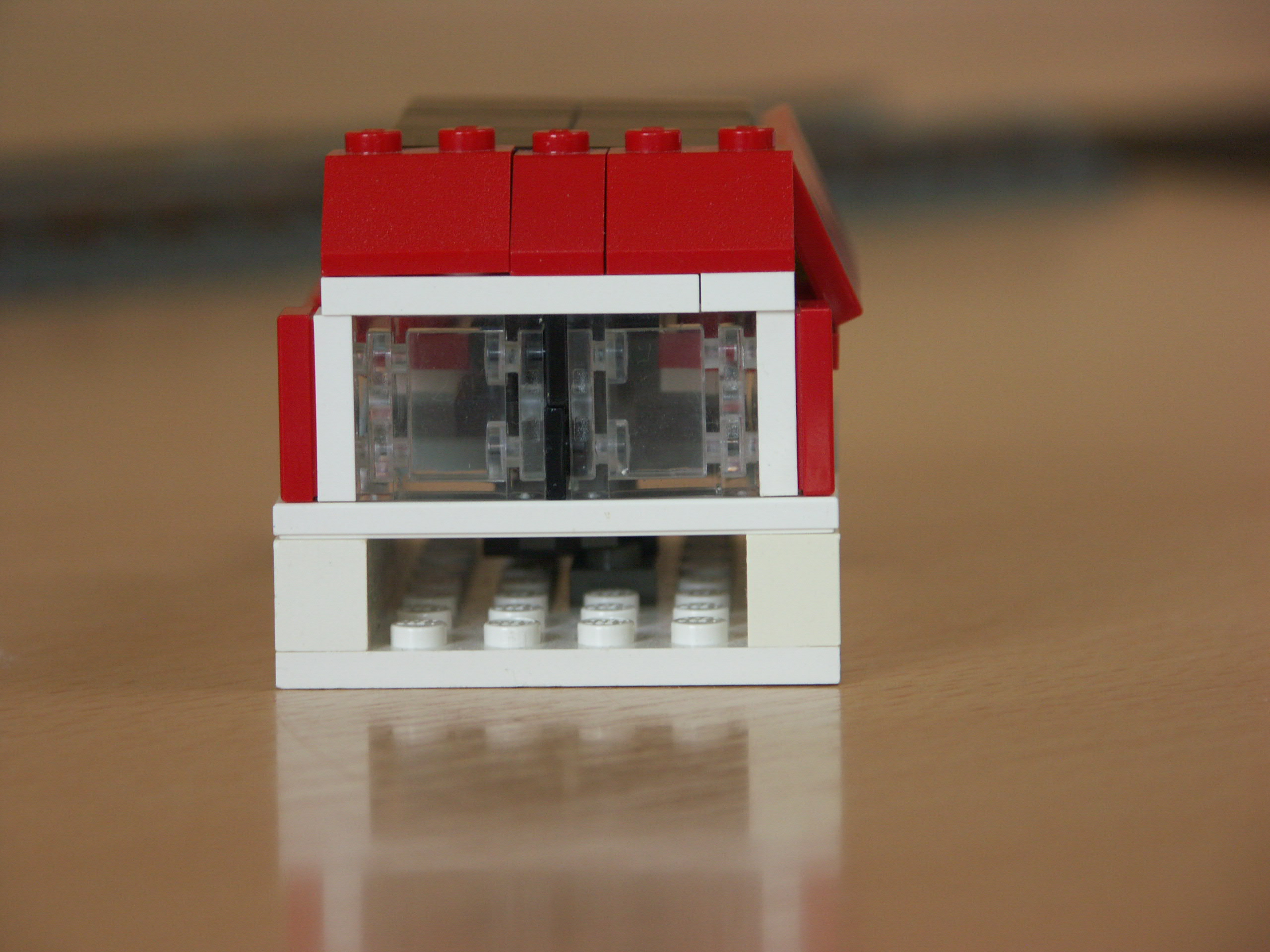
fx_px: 6531
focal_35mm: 178
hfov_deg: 11.1
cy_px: 476
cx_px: 635
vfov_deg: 8.3
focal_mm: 45.31
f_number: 3.5
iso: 160
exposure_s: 1/40
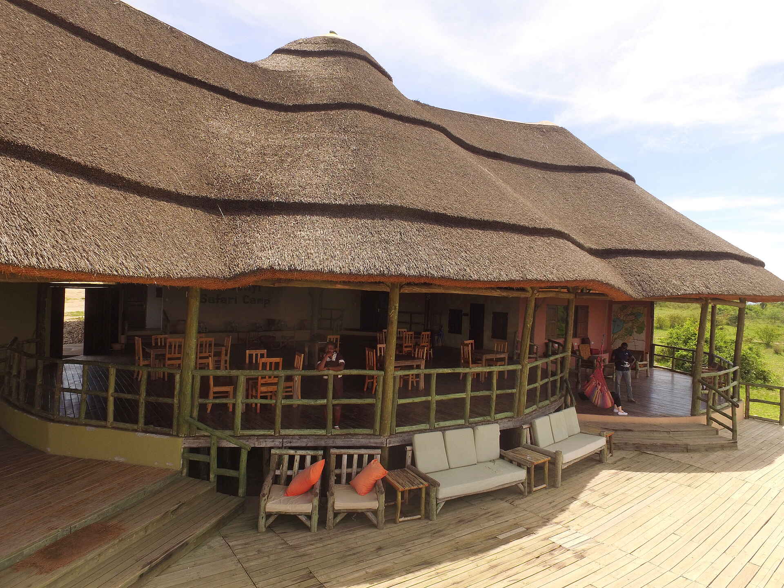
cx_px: 392
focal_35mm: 20
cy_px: 294
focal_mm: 3.61
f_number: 2.8
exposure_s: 1/546
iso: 100
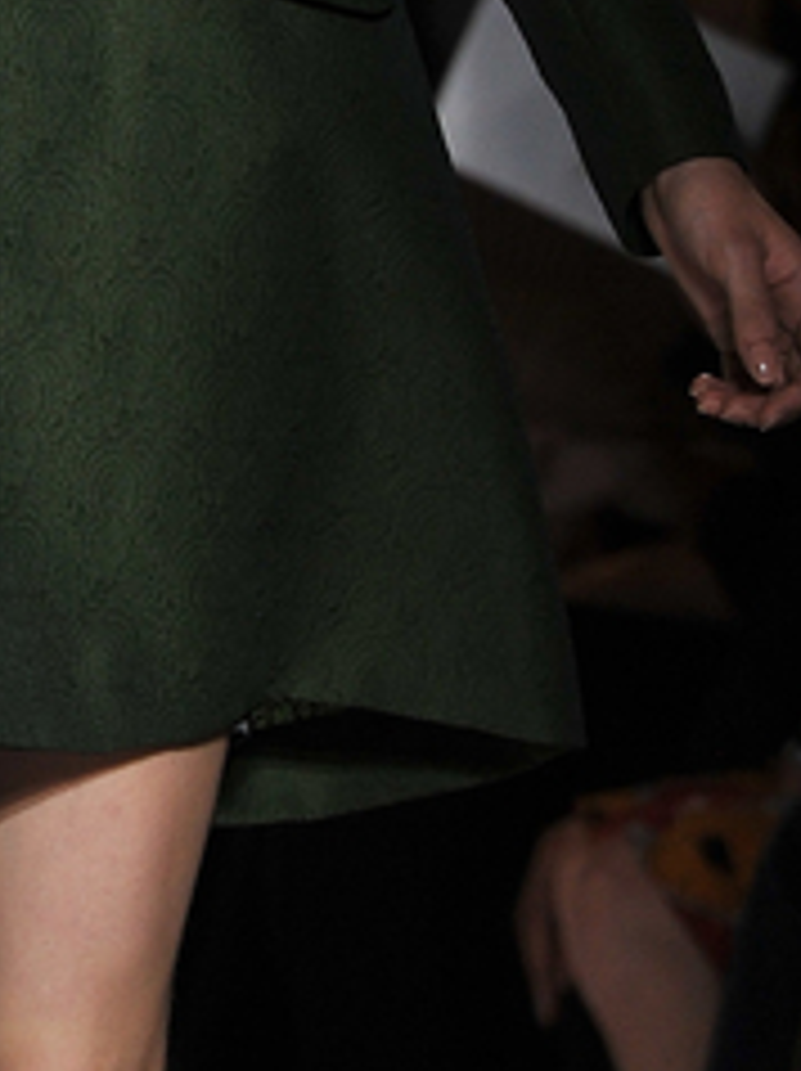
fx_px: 22501
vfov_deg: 2.7
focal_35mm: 728
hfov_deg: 2.0
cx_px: -50
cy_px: 274
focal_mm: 200
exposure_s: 1/500
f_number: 3.5
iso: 800
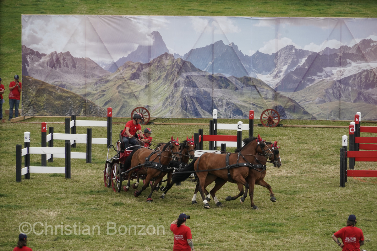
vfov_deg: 5.7
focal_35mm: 240
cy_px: 126
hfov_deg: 8.6
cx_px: 188
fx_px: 2513
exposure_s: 1/1000
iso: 800
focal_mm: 240
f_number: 9
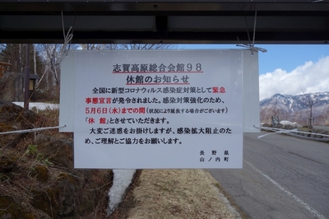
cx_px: 164
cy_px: 110
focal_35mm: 28
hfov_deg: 65.5
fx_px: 256
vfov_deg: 46.3
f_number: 5.6
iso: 125
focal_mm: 10.4
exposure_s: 1/500
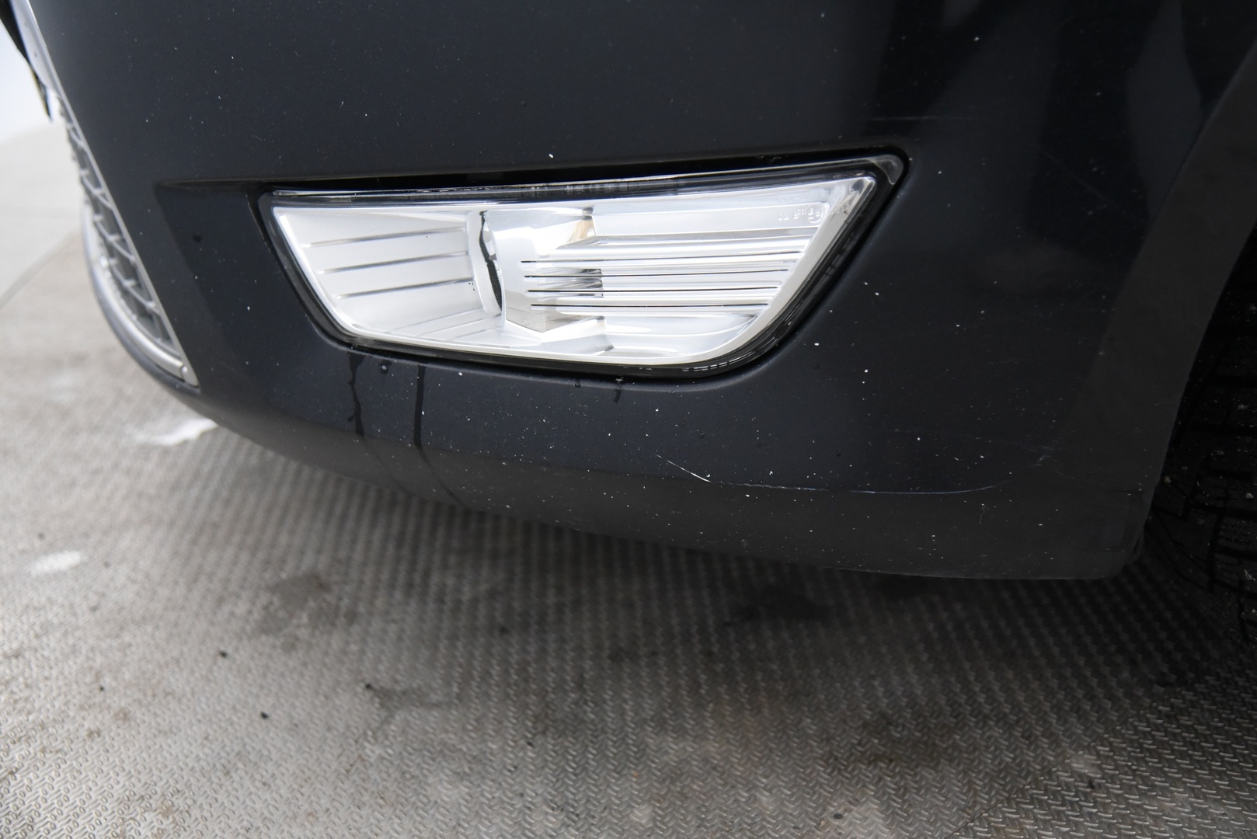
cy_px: 420
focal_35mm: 44
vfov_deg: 30.5
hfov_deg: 44.5
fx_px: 1537
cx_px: 628
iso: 4000
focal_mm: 44
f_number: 4
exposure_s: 1/50
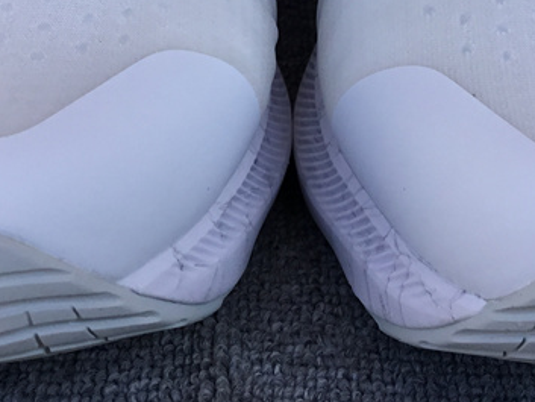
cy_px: -30
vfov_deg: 18.1
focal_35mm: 79
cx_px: 329
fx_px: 1221
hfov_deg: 24.6
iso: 25
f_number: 2.4
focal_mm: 3.3
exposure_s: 1/452
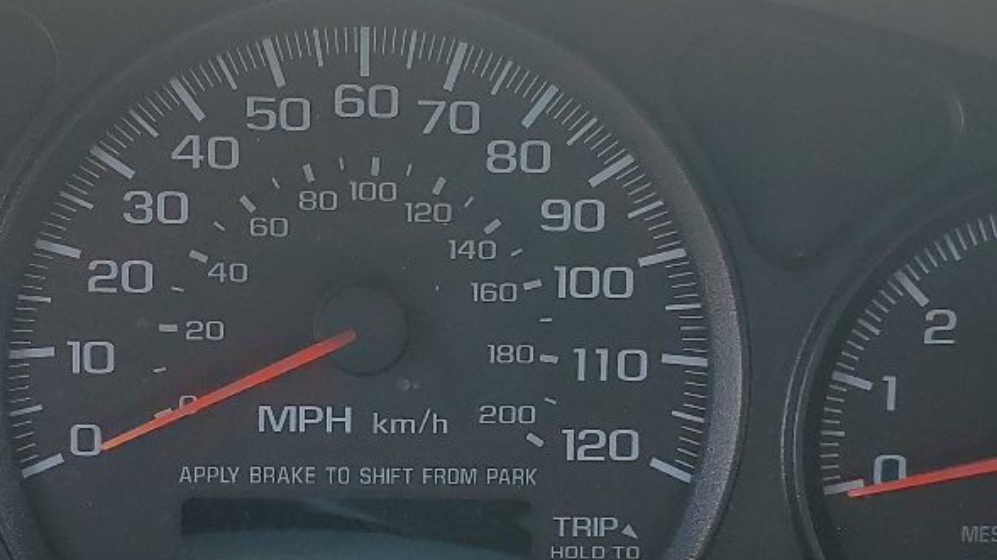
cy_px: 404
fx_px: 2035
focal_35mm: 77
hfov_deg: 27.3
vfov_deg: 15.6
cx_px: 322
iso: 50
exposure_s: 1/333
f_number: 1.5
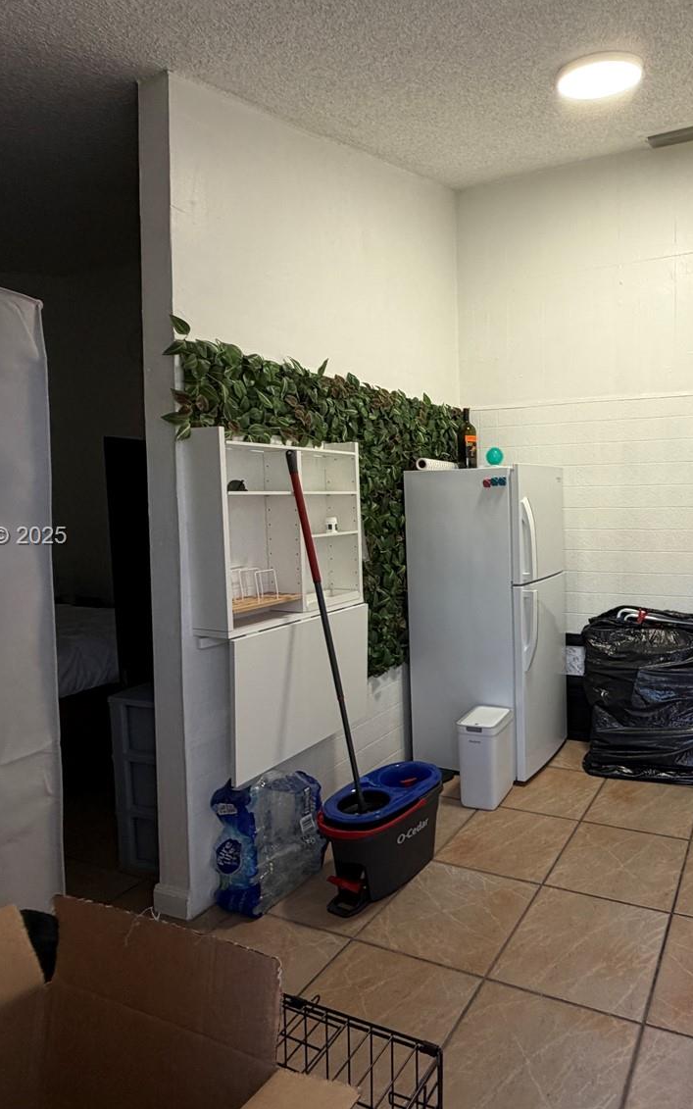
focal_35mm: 21
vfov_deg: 82.3
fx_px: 635
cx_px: 546
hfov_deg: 53.8
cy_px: 537
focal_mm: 2.22
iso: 200
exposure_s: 1/121
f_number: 2.2
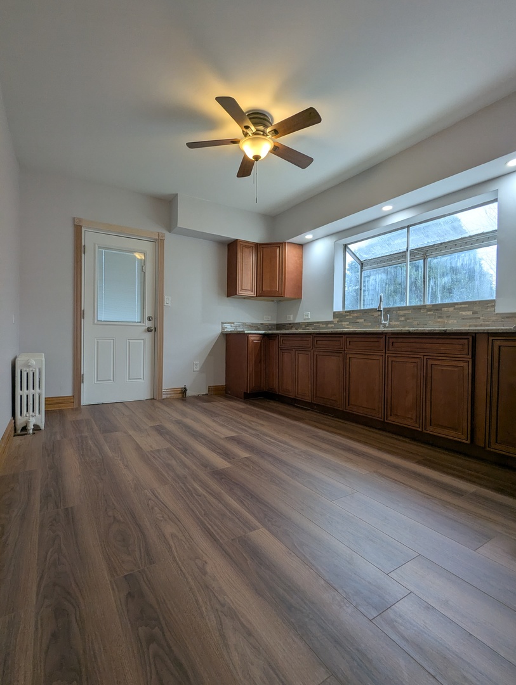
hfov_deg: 78.2
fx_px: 317
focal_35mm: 16
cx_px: 258
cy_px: 342
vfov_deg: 94.4
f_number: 2.2
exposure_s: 1/110
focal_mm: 2.35
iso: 68
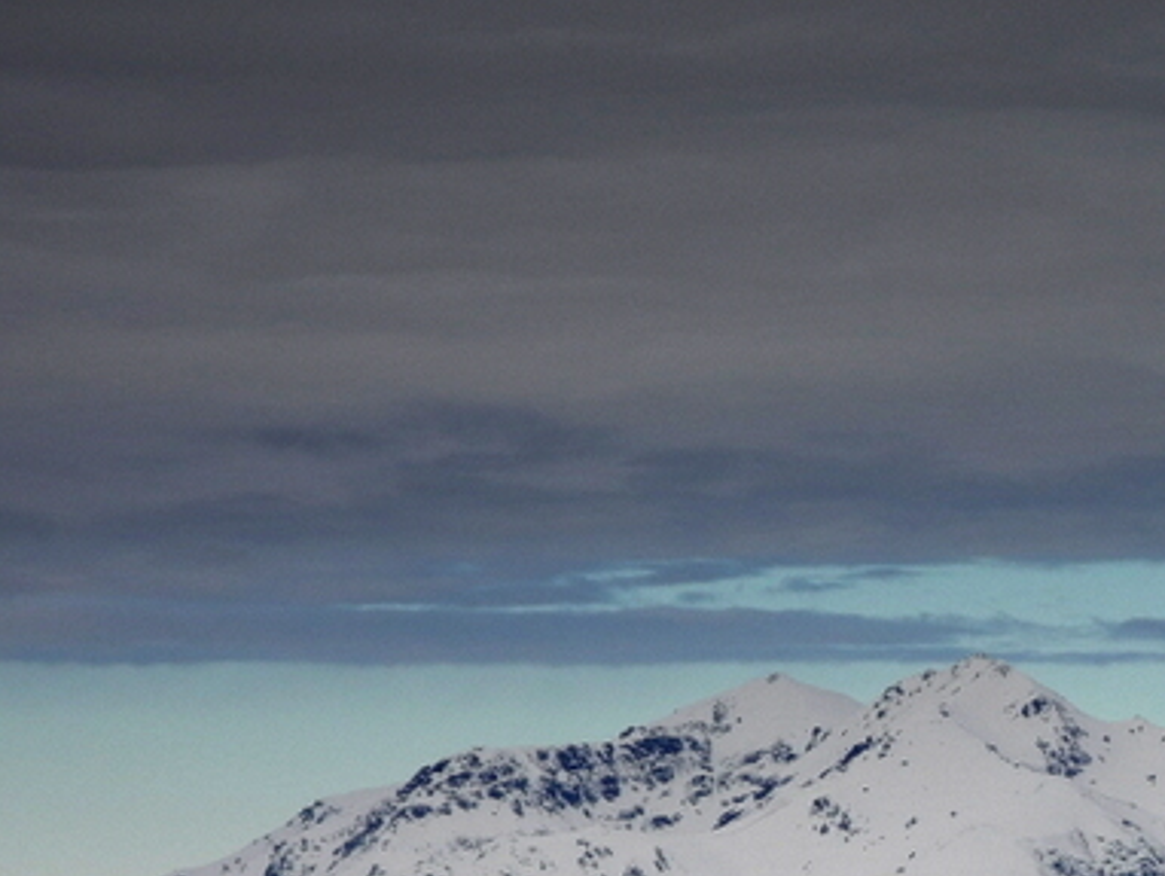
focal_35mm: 362
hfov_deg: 5.5
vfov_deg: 4.1
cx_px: 1022
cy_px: 861
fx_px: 12191
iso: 100
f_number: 5.6
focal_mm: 37
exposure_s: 1/962
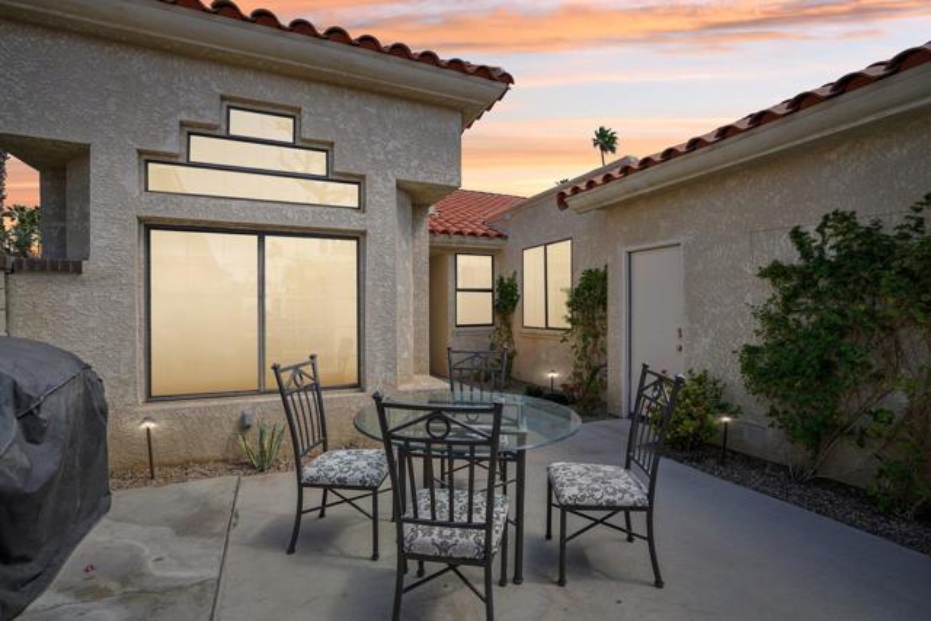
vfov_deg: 73.8
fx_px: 414
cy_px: 310
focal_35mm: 16
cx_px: 466
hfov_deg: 96.7
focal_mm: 16
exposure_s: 1/100
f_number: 8
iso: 100
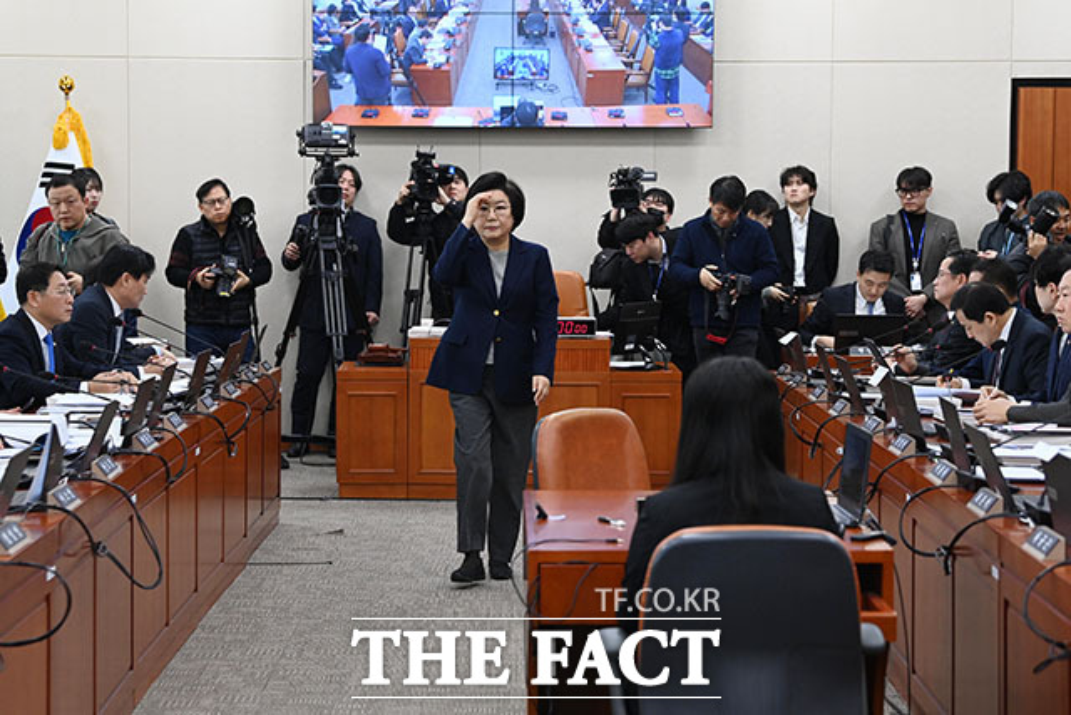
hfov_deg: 22.6
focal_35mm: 90
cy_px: 358
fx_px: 2678
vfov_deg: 15.2
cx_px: 536
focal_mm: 90
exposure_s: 1/250
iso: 3200
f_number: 5.6
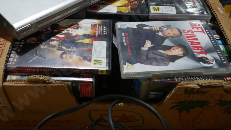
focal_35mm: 37
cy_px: 36
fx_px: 227
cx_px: 111
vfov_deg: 31.5
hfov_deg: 54.0
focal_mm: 14
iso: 200
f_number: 3.5
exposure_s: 1/125
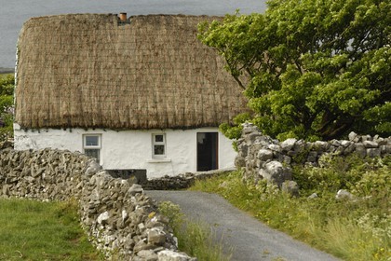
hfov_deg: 11.4
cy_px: 130
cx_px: 196
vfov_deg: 7.6
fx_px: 1955
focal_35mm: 180
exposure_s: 1/400
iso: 100
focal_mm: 120
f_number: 4.5
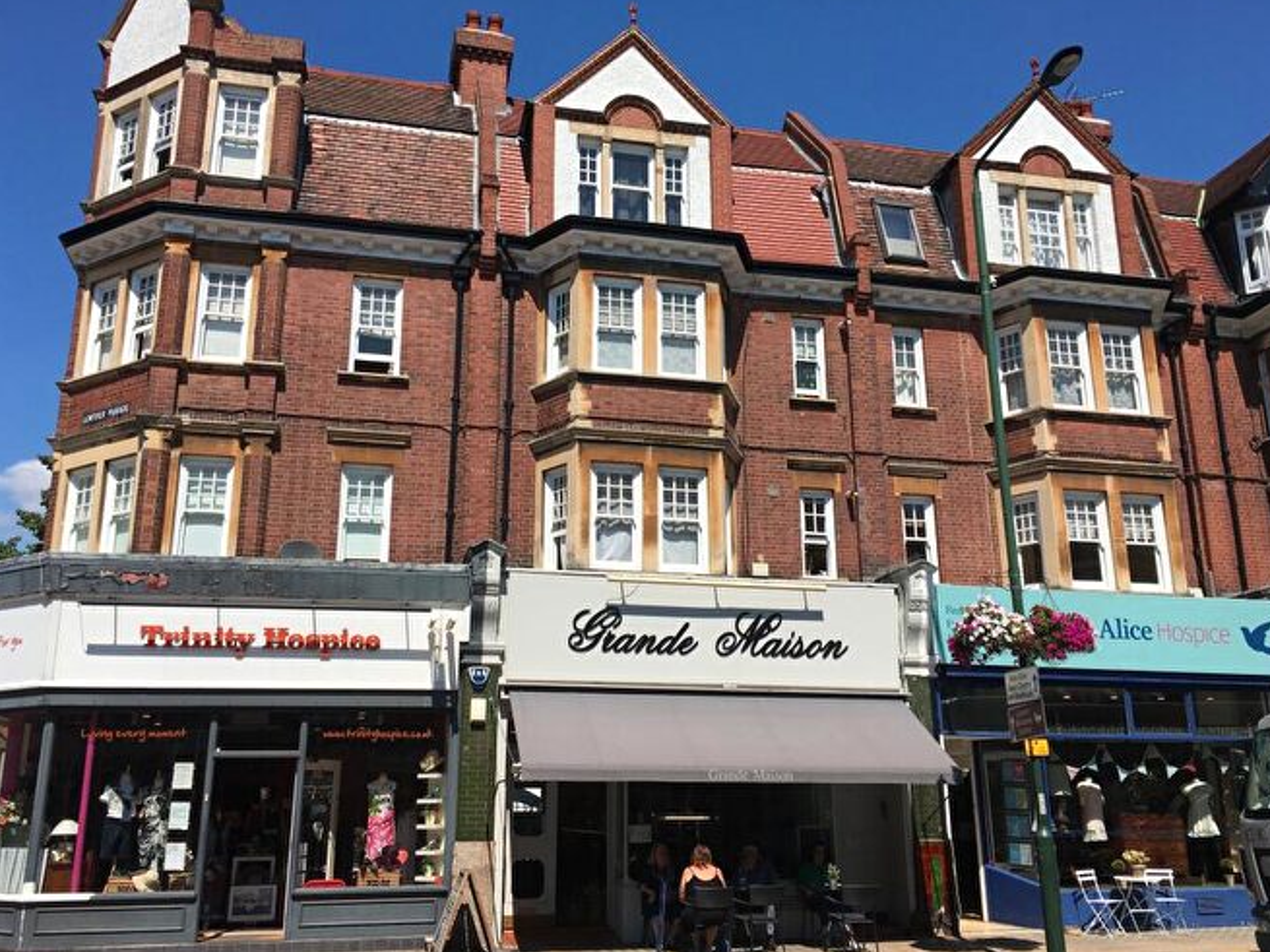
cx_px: 640
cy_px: 488
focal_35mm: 31
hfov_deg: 58.4
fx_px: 1137
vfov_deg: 45.4
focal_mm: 4.15
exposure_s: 1/2653
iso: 25
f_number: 2.2
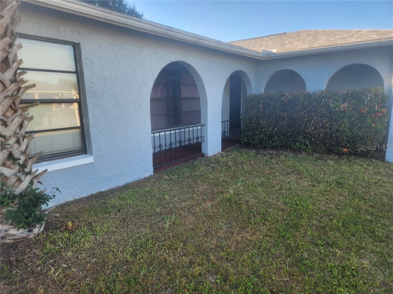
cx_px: 196
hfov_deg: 73.9
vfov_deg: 58.9
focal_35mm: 23
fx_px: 261
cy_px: 147
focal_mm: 5.4
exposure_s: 1/247
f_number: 1.8
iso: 20
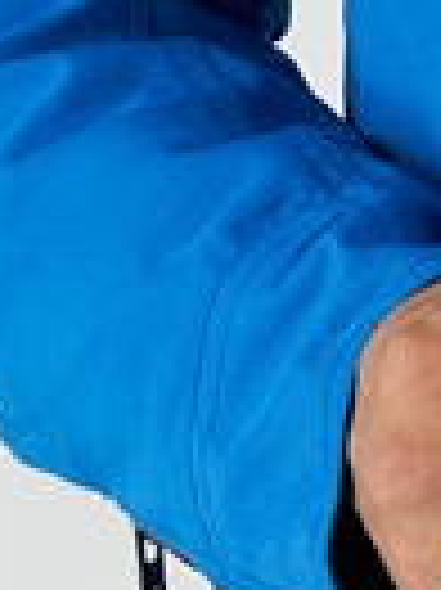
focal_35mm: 221
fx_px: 3760
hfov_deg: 6.4
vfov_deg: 8.9
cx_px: 1076
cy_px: 0
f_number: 9
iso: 200
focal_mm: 50
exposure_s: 1/125
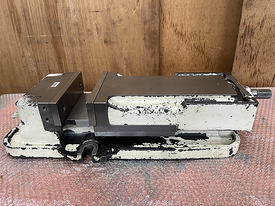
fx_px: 207
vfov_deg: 53.1
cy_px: 103
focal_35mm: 26
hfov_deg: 67.3
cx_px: 138
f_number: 1.6
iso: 125
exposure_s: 1/78
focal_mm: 5.1
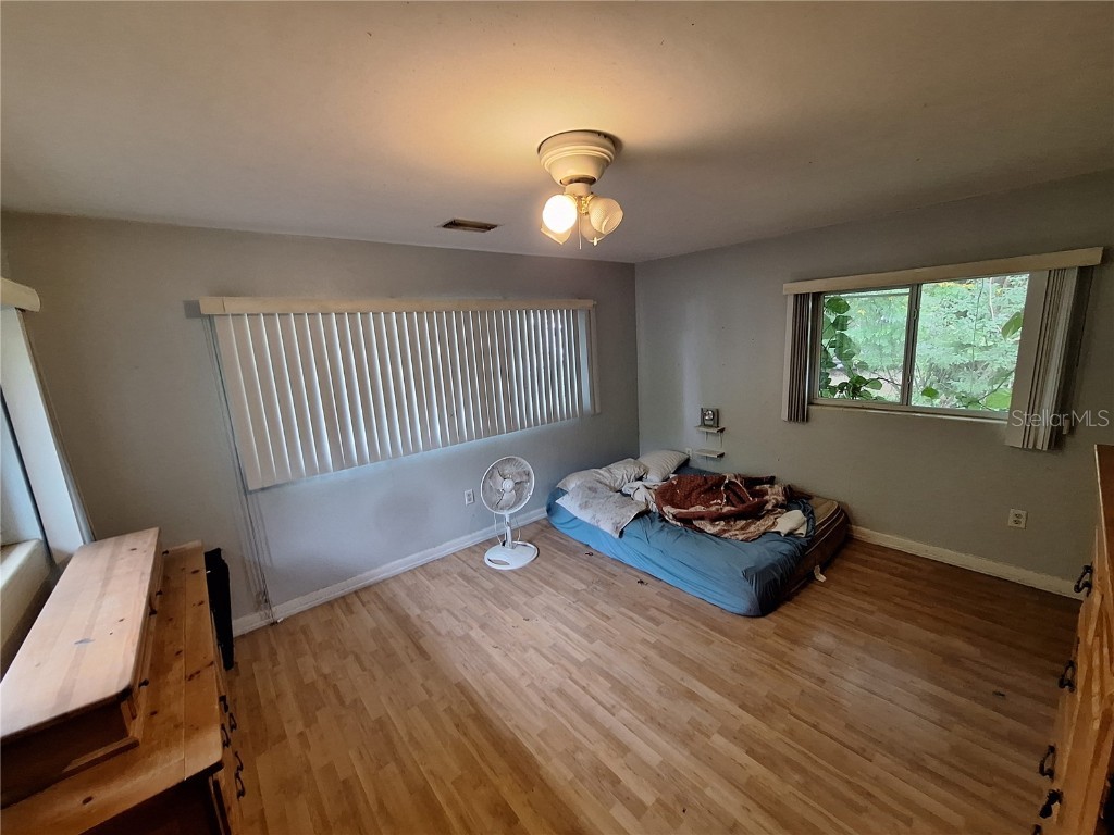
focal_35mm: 13
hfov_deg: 106.2
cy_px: 418
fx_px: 418
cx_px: 557
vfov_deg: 89.9
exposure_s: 1/30
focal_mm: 1.74
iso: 200
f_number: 2.2
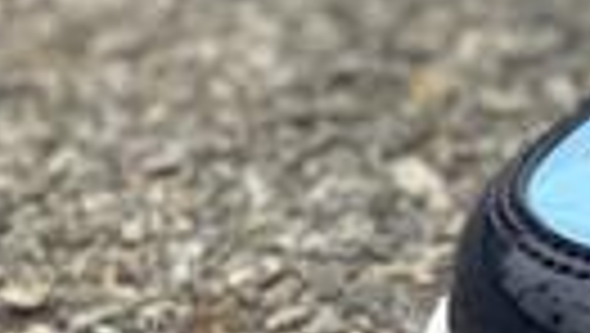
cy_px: -88
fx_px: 6076
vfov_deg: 3.1
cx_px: 1860
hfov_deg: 5.2
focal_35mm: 388
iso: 25
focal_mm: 6
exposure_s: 1/122
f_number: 2.4
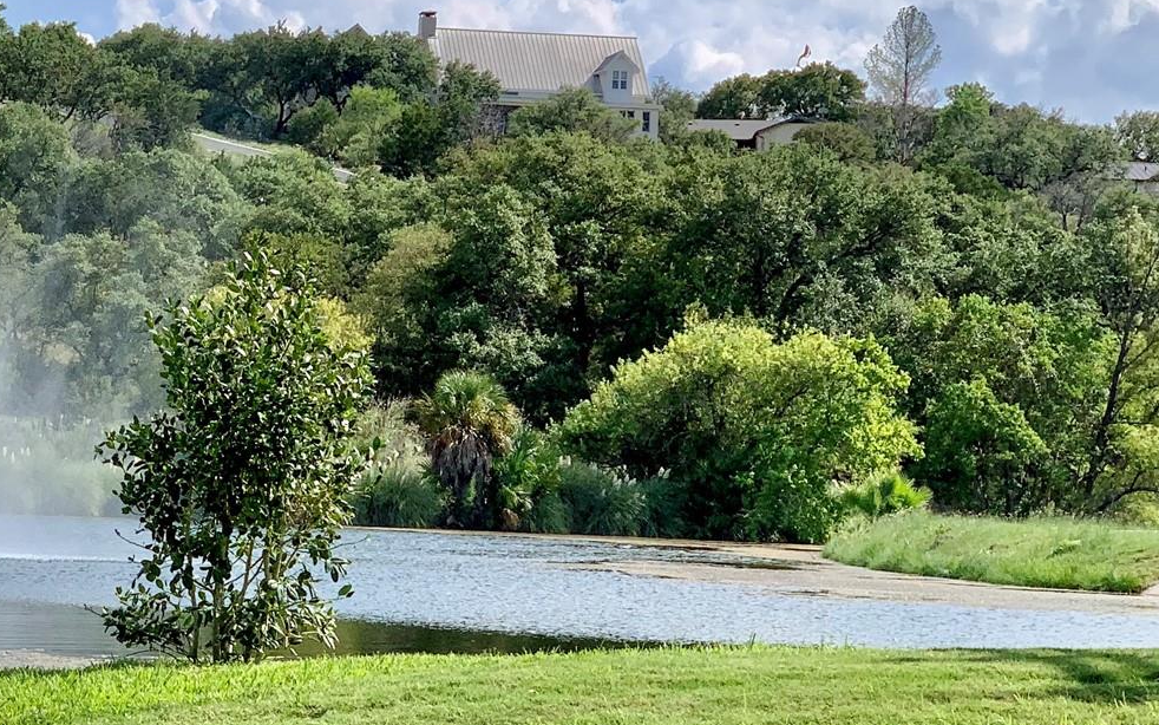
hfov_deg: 17.7
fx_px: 3633
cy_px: 384
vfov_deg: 11.4
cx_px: 7
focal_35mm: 115
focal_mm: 6
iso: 16
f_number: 2.4
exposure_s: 1/1597
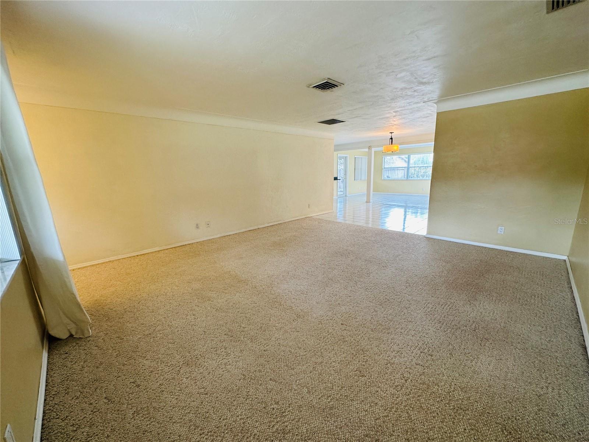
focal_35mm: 14
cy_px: 221
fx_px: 238
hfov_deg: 102.1
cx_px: 294
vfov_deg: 85.7
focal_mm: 2.22
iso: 160
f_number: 2.2
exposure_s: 1/120
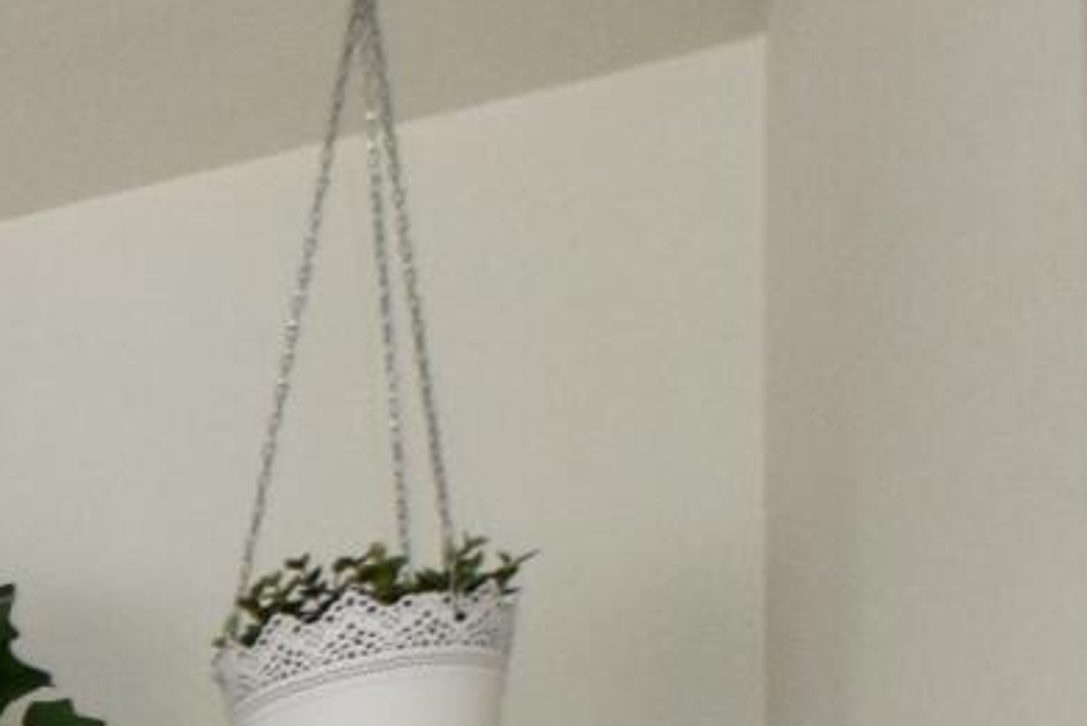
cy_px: 2100
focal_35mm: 115
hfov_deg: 9.1
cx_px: -2891
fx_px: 3473
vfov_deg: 9.6
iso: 640
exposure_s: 1/125
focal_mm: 10
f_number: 5.6
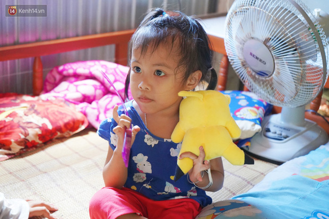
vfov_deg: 24.2
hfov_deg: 35.6
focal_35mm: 56
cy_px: 110
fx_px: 512
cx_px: 164
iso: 8000
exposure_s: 1/160
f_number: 5
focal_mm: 56
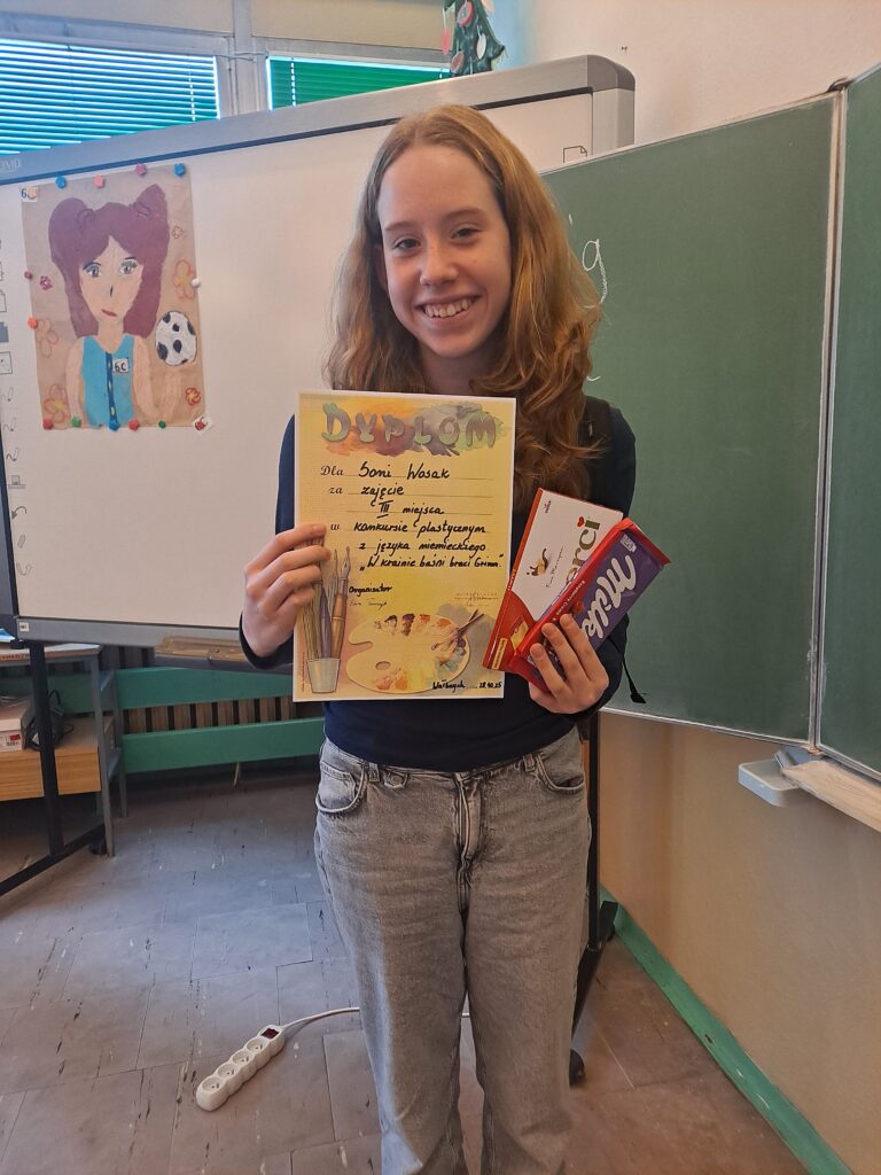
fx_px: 848
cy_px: 588
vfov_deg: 69.4
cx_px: 440
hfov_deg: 54.9
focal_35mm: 25
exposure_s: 1/50
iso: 250
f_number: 2
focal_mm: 4.6
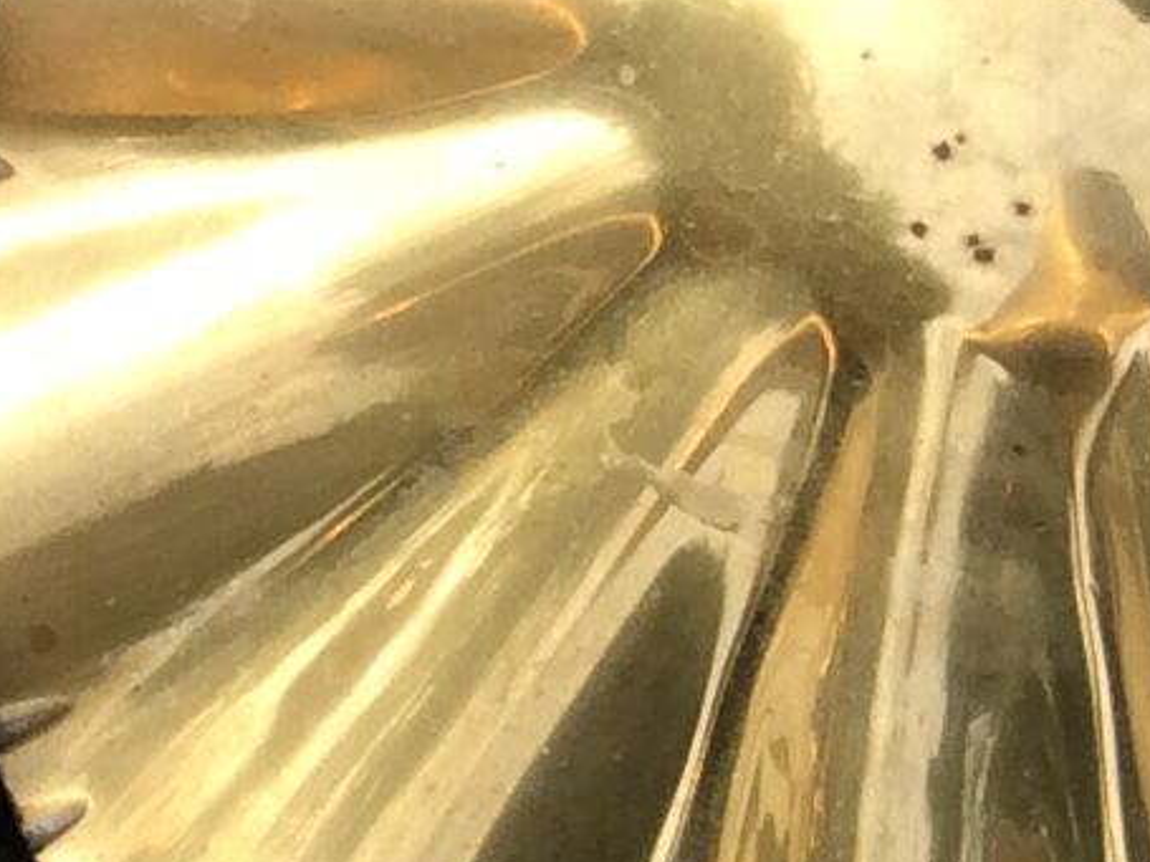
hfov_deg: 10.6
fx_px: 6045
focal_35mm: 182
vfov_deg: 8.1
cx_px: -415
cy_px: -114
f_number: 2.4
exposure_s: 1/481
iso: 32
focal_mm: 3.3
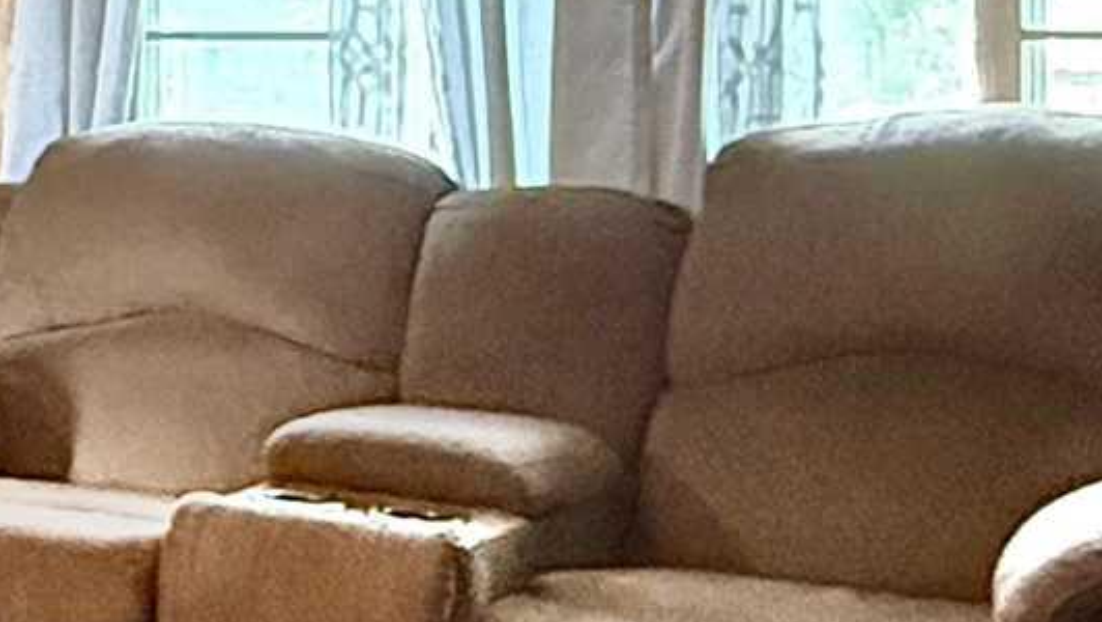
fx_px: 2573
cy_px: 8
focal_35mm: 88
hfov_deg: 21.7
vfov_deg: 13.6
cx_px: -354
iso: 1250
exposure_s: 1/60
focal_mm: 2.22
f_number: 2.2
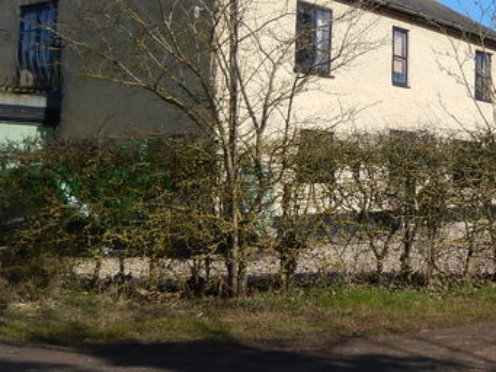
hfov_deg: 30.9
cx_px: 431
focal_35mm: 60
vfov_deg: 24.3
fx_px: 860
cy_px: 124
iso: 125
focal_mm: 5.7
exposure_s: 1/1250
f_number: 3.8
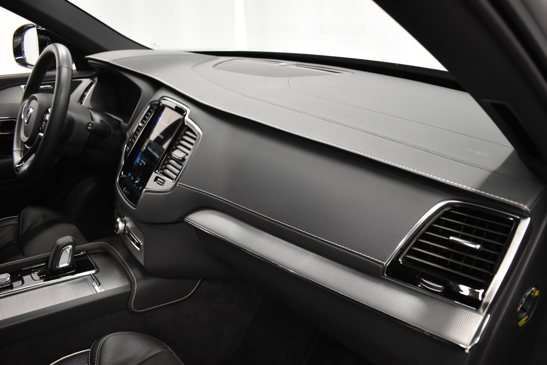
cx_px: 274
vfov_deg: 47.9
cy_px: 182
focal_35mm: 27
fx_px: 410
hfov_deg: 67.4
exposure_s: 1/30
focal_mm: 18
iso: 1600
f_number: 3.5
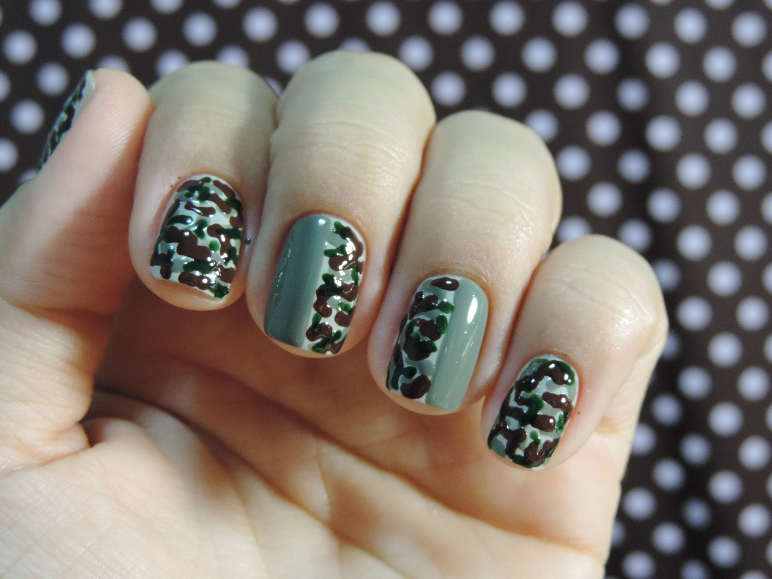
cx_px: 386
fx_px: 1338
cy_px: 290
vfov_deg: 24.4
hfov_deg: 32.2
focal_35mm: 60
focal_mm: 10.7
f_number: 3.7
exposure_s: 1/15
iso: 400
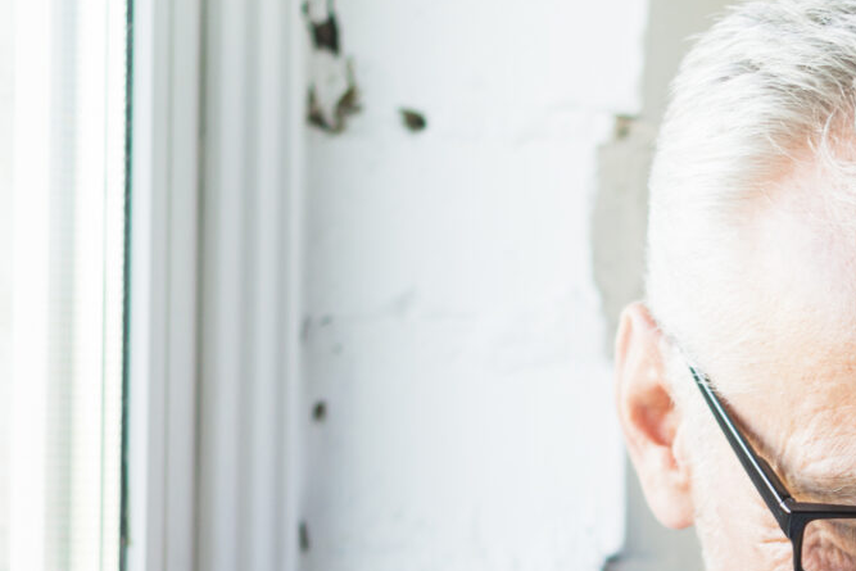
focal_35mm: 192
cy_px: 957
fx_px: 4566
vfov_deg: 7.0
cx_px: 1099
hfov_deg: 10.5
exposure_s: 1/160
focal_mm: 50
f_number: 2.2
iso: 250
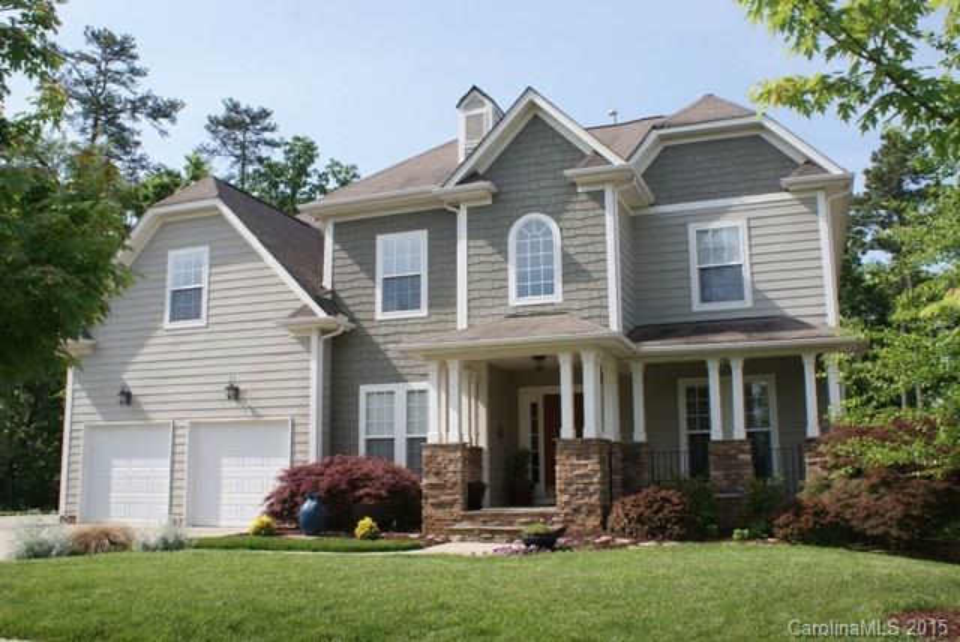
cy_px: 321
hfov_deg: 61.9
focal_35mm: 30
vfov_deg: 43.7
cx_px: 480
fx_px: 801
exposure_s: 1/100
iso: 100
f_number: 10
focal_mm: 20
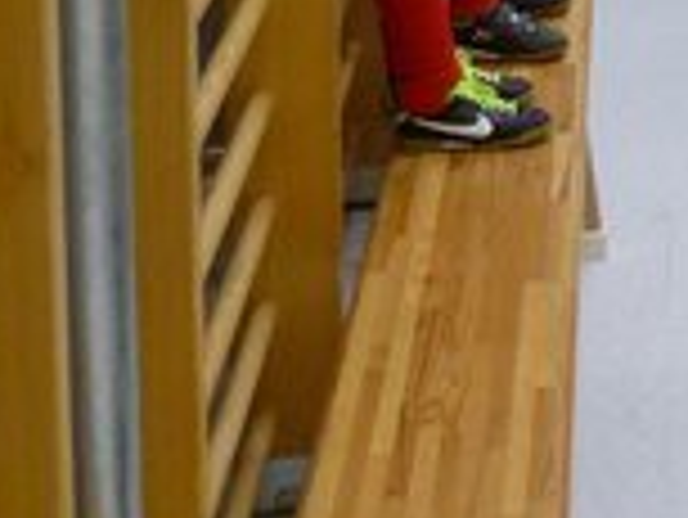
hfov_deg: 15.8
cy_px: -556
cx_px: 1151
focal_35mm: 110
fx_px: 2188
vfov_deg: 11.9
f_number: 3.3
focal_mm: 4.3
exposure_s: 1/60
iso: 320
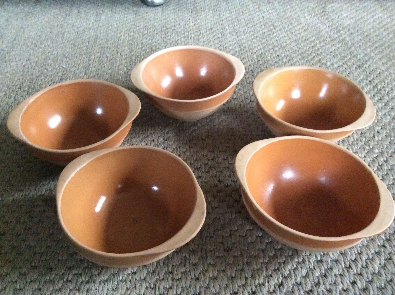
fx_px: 365
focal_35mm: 32
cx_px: 198
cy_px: 148
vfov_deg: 44.1
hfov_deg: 56.9
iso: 640
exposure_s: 1/17
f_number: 2.4
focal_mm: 3.3
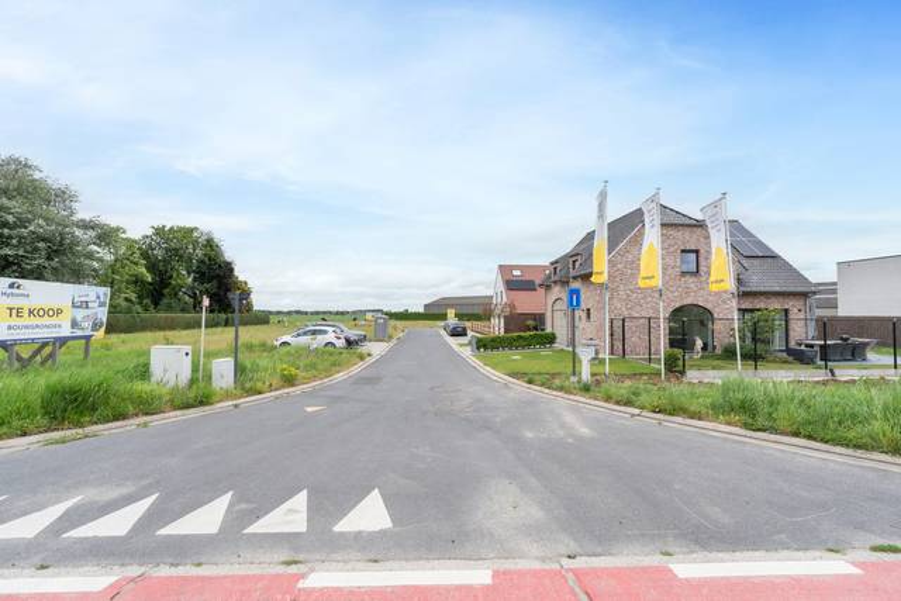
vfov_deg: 81.2
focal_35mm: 14
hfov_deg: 104.2
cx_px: 450
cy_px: 300
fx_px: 350
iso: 250
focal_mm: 14
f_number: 10
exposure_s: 1/200
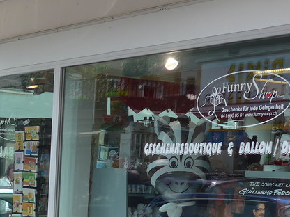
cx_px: -66
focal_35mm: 98
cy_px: 296
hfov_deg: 18.8
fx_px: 821
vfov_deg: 14.4
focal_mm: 7
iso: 80
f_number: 2.8
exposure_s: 1/500
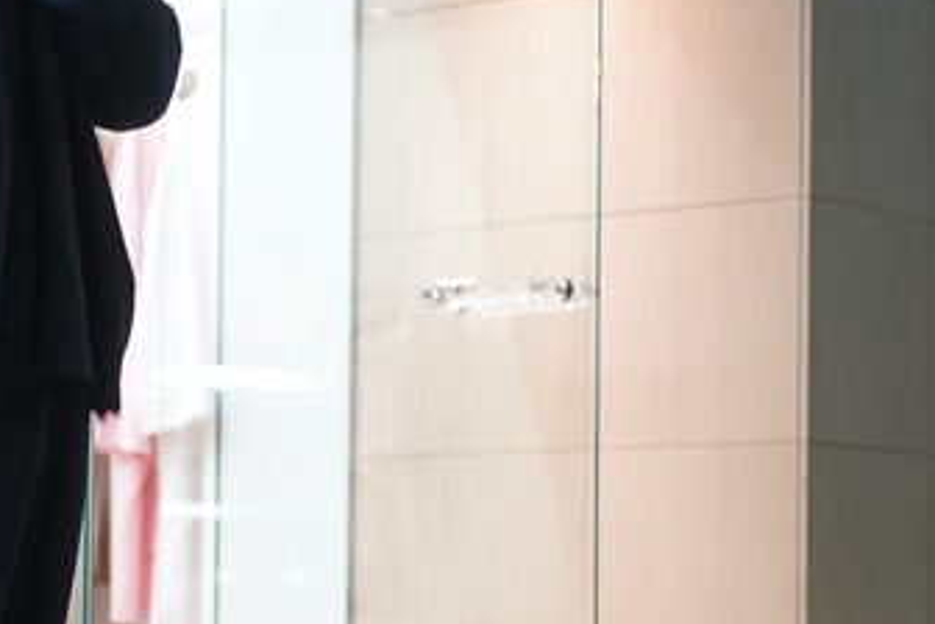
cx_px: -120
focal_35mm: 131
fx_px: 3402
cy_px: 528
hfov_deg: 15.2
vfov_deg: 10.4
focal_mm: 55
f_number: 1.8
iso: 500
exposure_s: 1/60
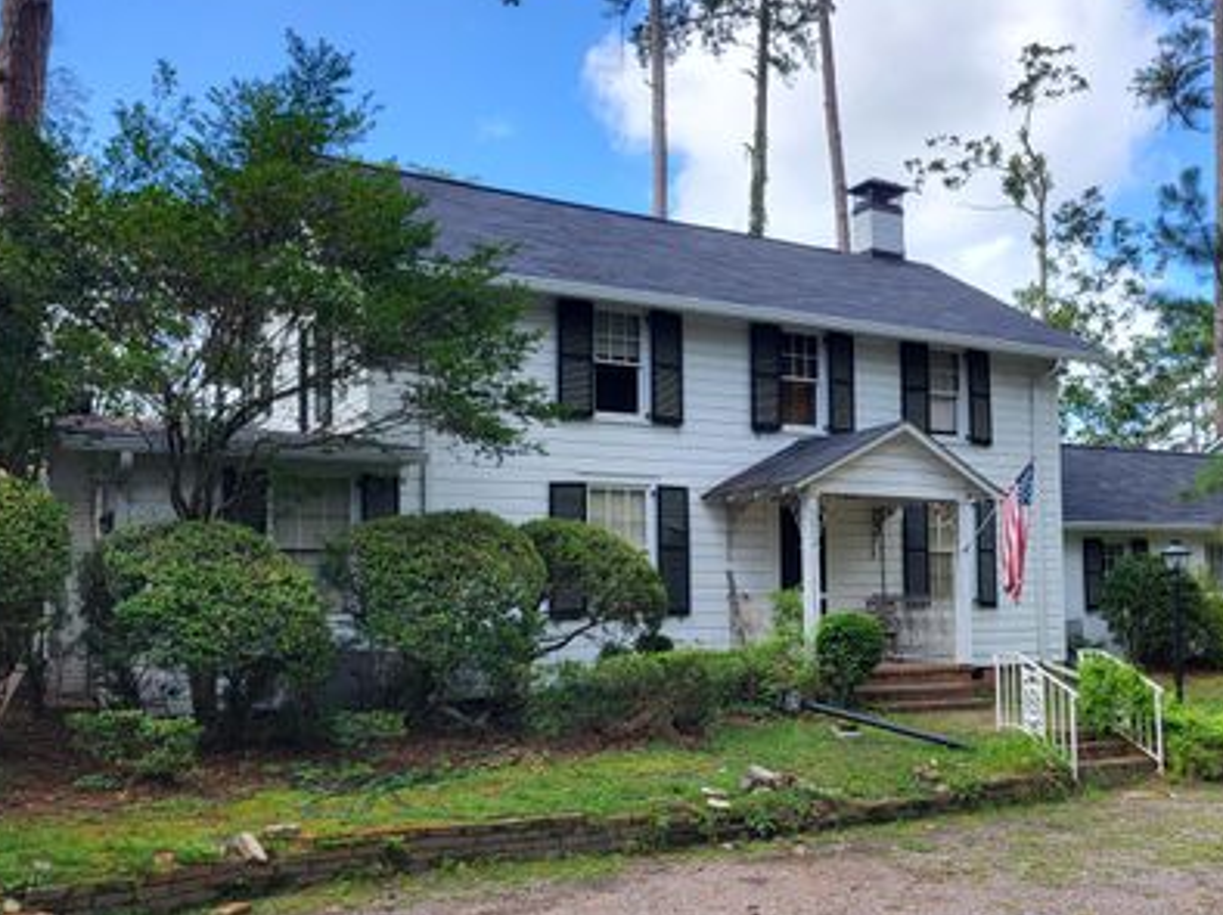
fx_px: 1165
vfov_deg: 42.7
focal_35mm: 33
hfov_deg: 55.0
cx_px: 729
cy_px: 538
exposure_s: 1/586
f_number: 1.8
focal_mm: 5.4
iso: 40
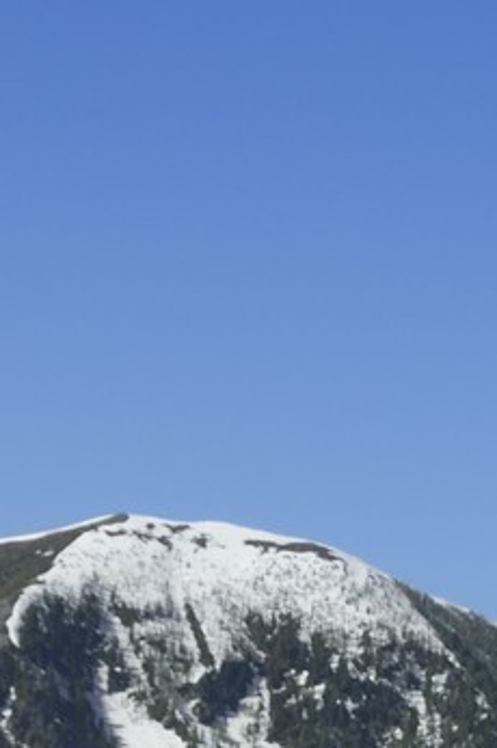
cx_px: 841
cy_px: 1678
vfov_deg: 11.8
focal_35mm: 148
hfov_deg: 8.9
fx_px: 3071
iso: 200
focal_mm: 32
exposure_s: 1/250
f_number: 13
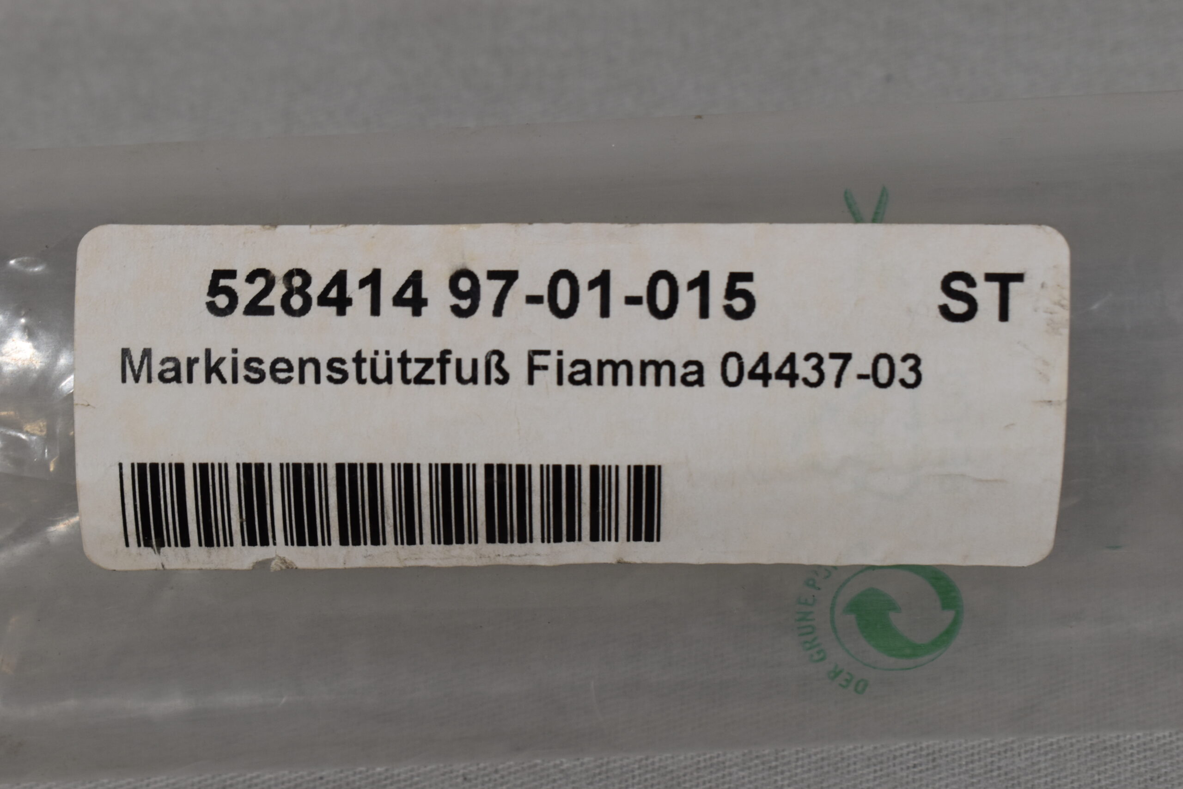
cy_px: 394
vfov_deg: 16.6
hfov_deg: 24.6
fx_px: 2711
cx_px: 592
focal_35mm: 82
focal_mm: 55
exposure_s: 1/60
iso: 360
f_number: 8
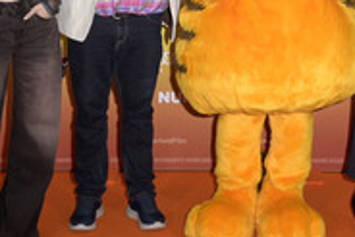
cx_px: 265
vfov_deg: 14.5
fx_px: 918
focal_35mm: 93
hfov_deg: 21.7
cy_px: -6
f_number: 5.6
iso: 640
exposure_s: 1/250
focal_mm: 38
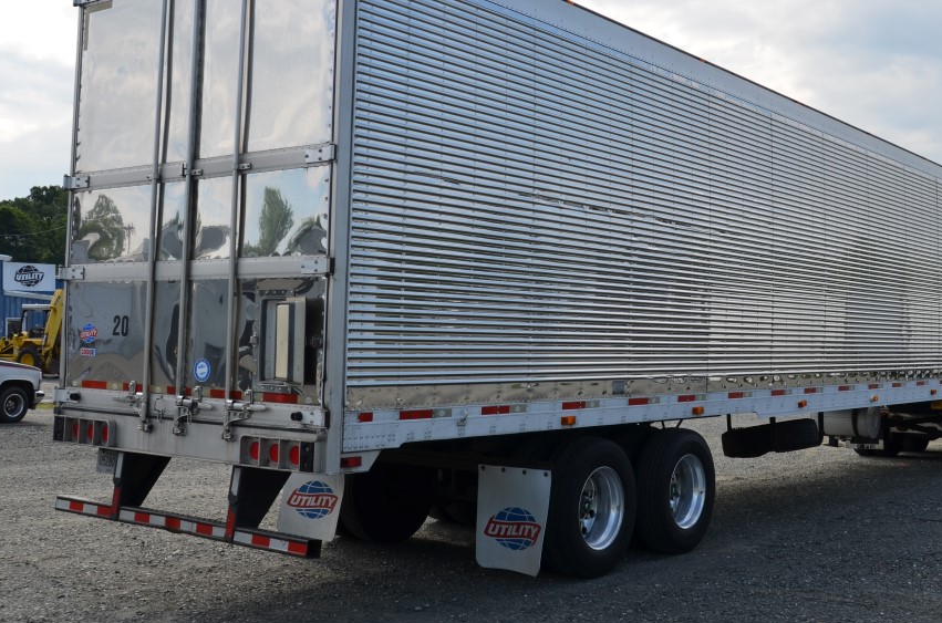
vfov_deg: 29.6
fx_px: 1175
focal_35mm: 45
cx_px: 545
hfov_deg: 43.6
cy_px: 230
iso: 100
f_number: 8
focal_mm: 22
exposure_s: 1/250
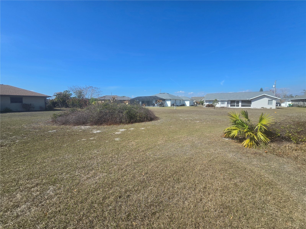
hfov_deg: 106.2
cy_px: 114
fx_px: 115
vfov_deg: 89.9
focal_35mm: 13
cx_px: 153
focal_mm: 2.2
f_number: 2.2
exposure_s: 1/2607
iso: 50
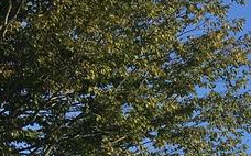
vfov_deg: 7.8
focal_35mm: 162
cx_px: 561
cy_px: 293
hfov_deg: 11.2
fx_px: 1107
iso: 25
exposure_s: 1/1508
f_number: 2.2
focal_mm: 4.15
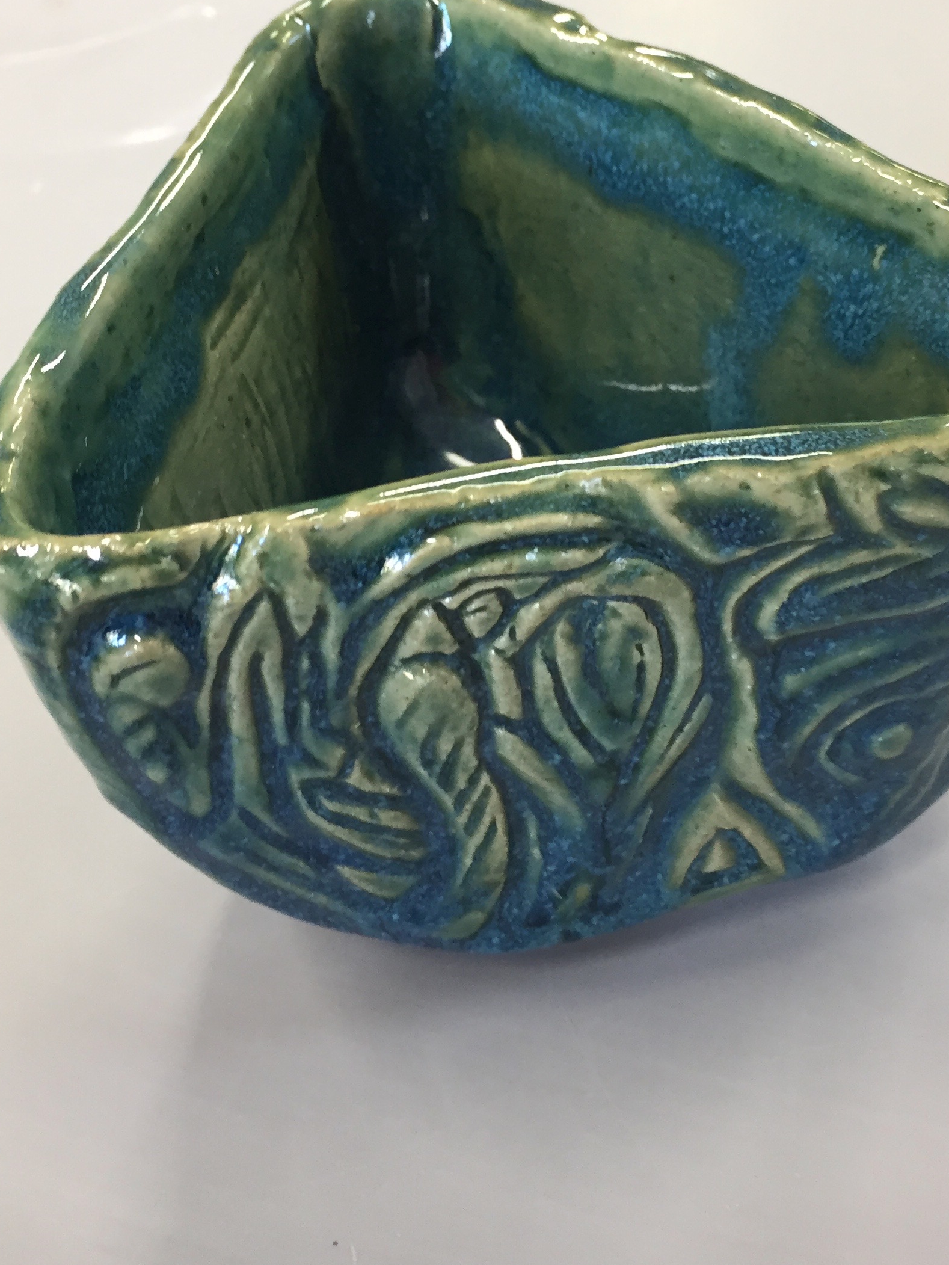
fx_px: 1644
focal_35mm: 45
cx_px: 525
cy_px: 475
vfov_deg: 41.8
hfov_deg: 32.2
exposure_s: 1/30
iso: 80
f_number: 2.2
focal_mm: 4.15
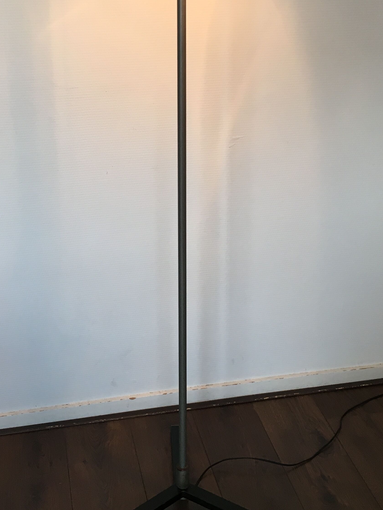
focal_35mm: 52
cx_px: 173
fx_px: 767
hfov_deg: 28.0
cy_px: 167
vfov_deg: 36.4
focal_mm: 4.15
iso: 80
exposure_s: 1/33
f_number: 2.2
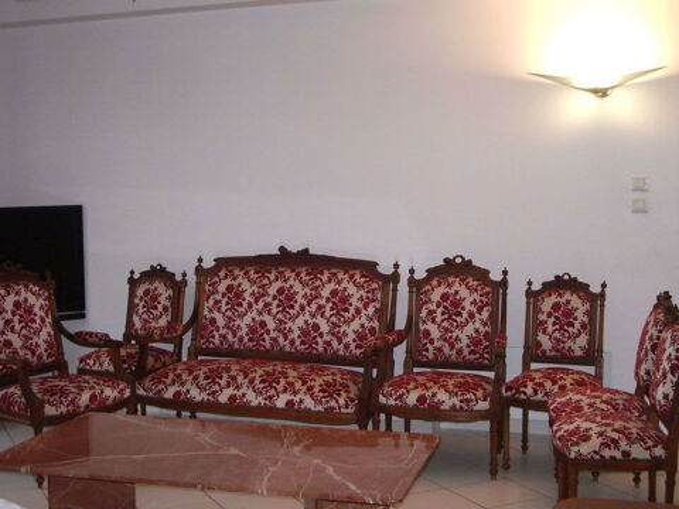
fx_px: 981
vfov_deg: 29.1
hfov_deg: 38.2
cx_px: 340
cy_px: 254
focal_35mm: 50
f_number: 3.1
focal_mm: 8.2
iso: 200
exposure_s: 1/50
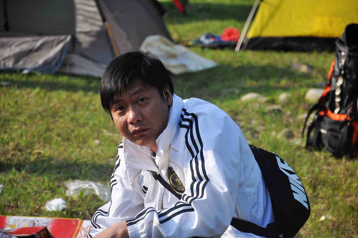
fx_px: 1564
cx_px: 179
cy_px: 119
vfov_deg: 8.7
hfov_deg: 13.1
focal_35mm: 158
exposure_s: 1/640
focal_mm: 105
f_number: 5.6
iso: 200
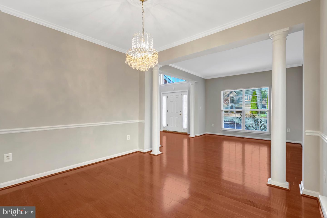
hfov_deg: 96.7
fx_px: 145
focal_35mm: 16
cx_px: 164
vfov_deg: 73.7
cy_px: 109
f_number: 8
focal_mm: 16
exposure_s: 1/80
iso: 1250
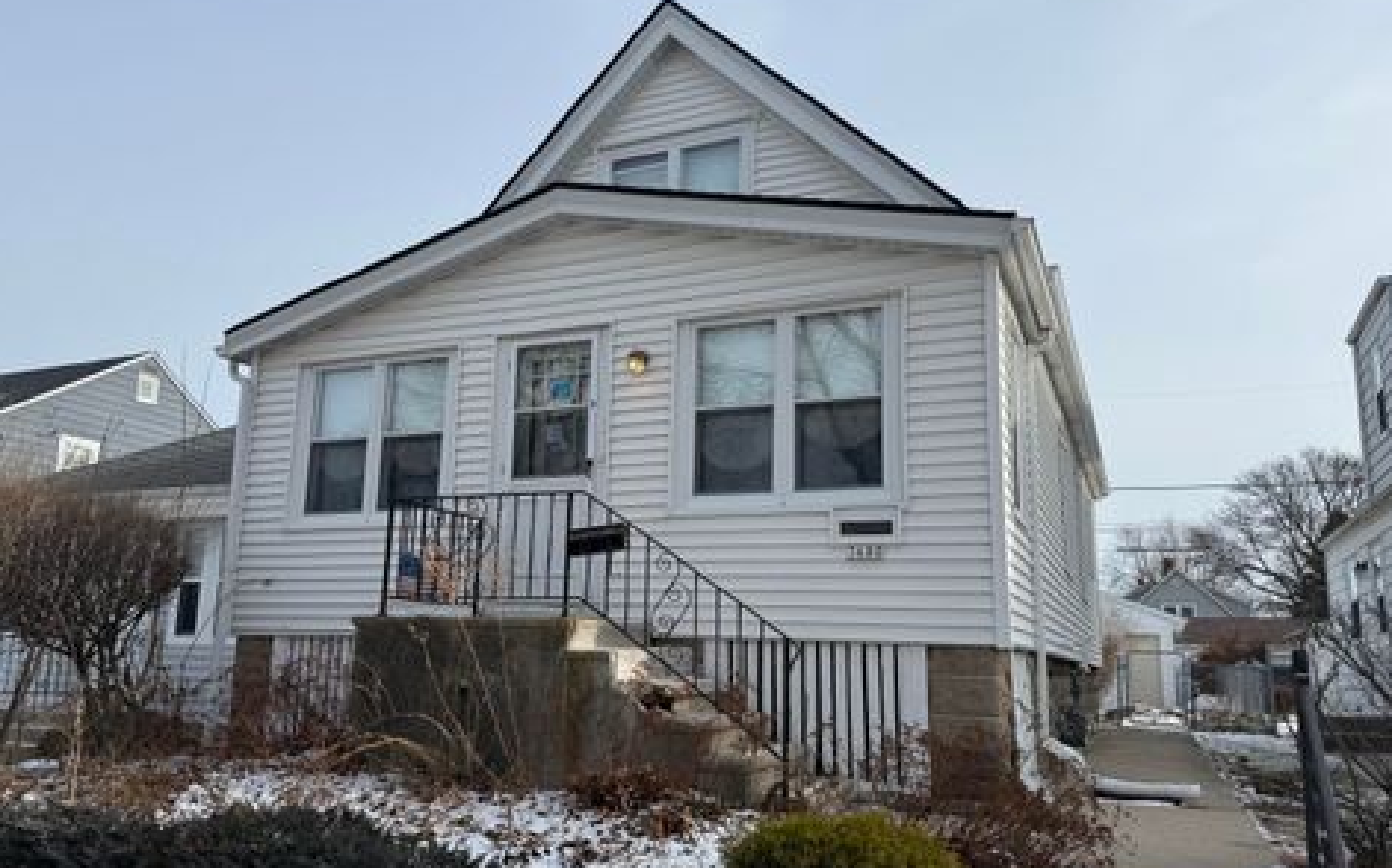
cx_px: 674
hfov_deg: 68.4
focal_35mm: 27
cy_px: 462
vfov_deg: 46.0
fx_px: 1024
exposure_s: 1/4167
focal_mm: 6.76
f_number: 1.78
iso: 80
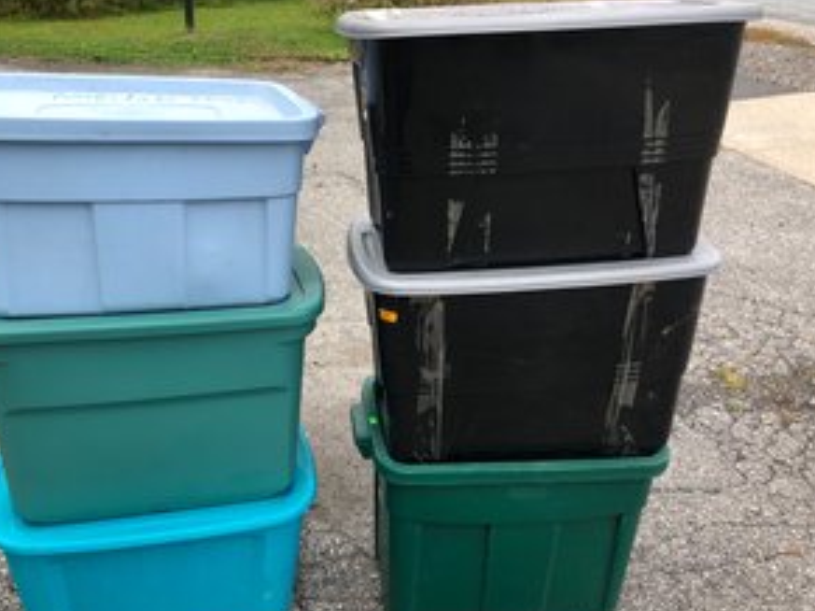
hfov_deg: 55.2
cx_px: 354
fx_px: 777
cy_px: 335
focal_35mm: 33
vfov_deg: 42.9
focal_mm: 3.99
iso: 20
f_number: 1.8
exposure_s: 1/362
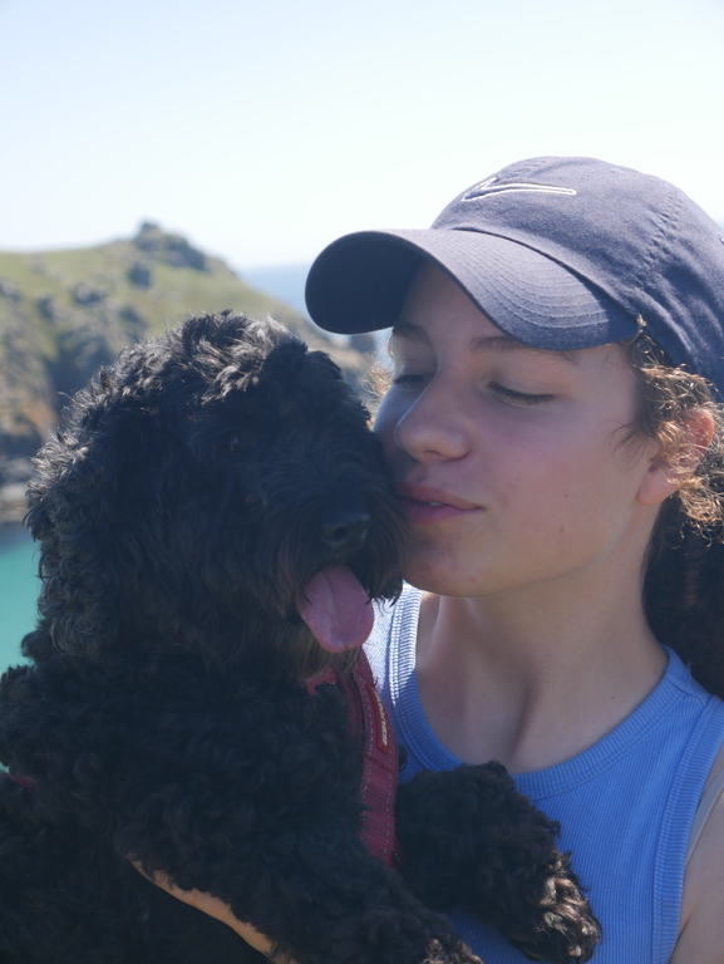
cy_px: 482
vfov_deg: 23.3
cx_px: 362
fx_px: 2340
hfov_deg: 17.6
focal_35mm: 84
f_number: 6.3
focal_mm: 42
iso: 200
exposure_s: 1/250
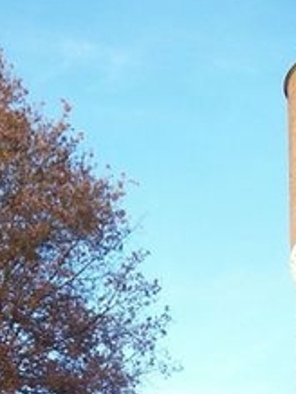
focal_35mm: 88
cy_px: 475
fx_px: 1001
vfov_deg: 20.7
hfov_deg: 16.8
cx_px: 105
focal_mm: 5.7
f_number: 2.9
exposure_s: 1/160
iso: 80
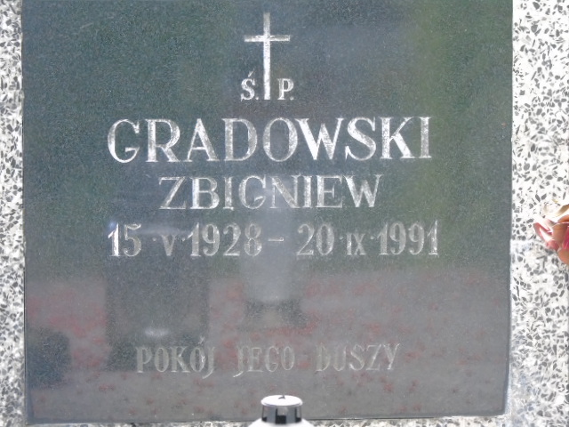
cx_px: 284
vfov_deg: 5.3
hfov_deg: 7.1
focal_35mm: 278
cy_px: 214
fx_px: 4570
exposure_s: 1/30
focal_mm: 50
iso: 800
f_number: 4.9
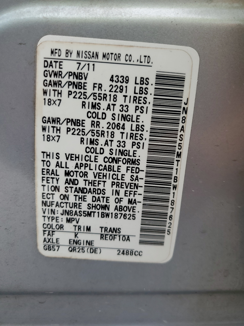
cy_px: 163
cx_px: 122
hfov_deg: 53.1
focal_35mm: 26
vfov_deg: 67.3
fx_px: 244
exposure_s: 1/625
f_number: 1.5
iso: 50
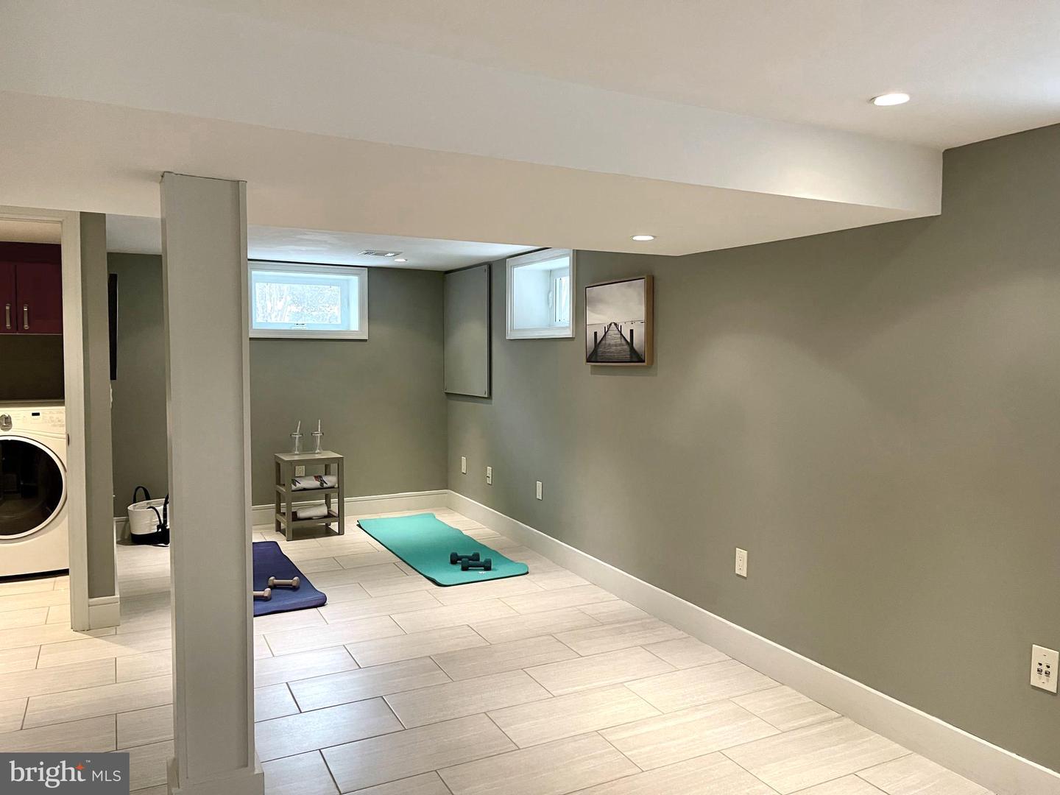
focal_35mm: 25
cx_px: 530
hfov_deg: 69.4
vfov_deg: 54.9
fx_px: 766
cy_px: 398
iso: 320
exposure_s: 1/60
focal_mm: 5.1
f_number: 1.6
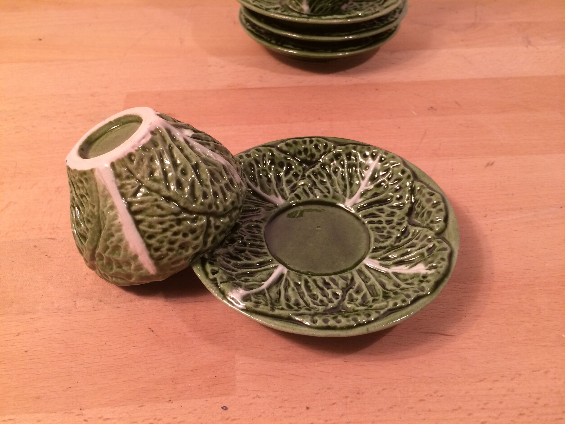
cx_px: 282
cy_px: 212
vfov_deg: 48.2
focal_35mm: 29
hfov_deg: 61.7
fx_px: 473
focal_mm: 4.15
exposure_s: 1/33
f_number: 2.2
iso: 80
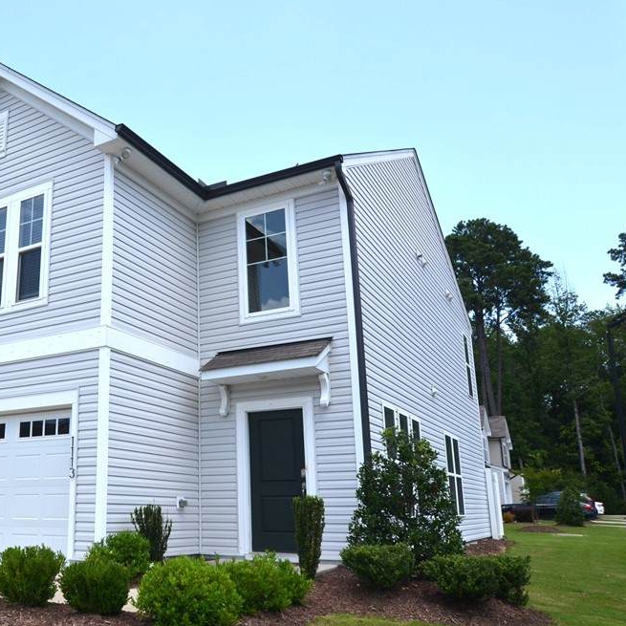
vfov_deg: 52.5
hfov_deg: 50.1
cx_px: 146
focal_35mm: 31
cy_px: 332
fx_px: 634
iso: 100
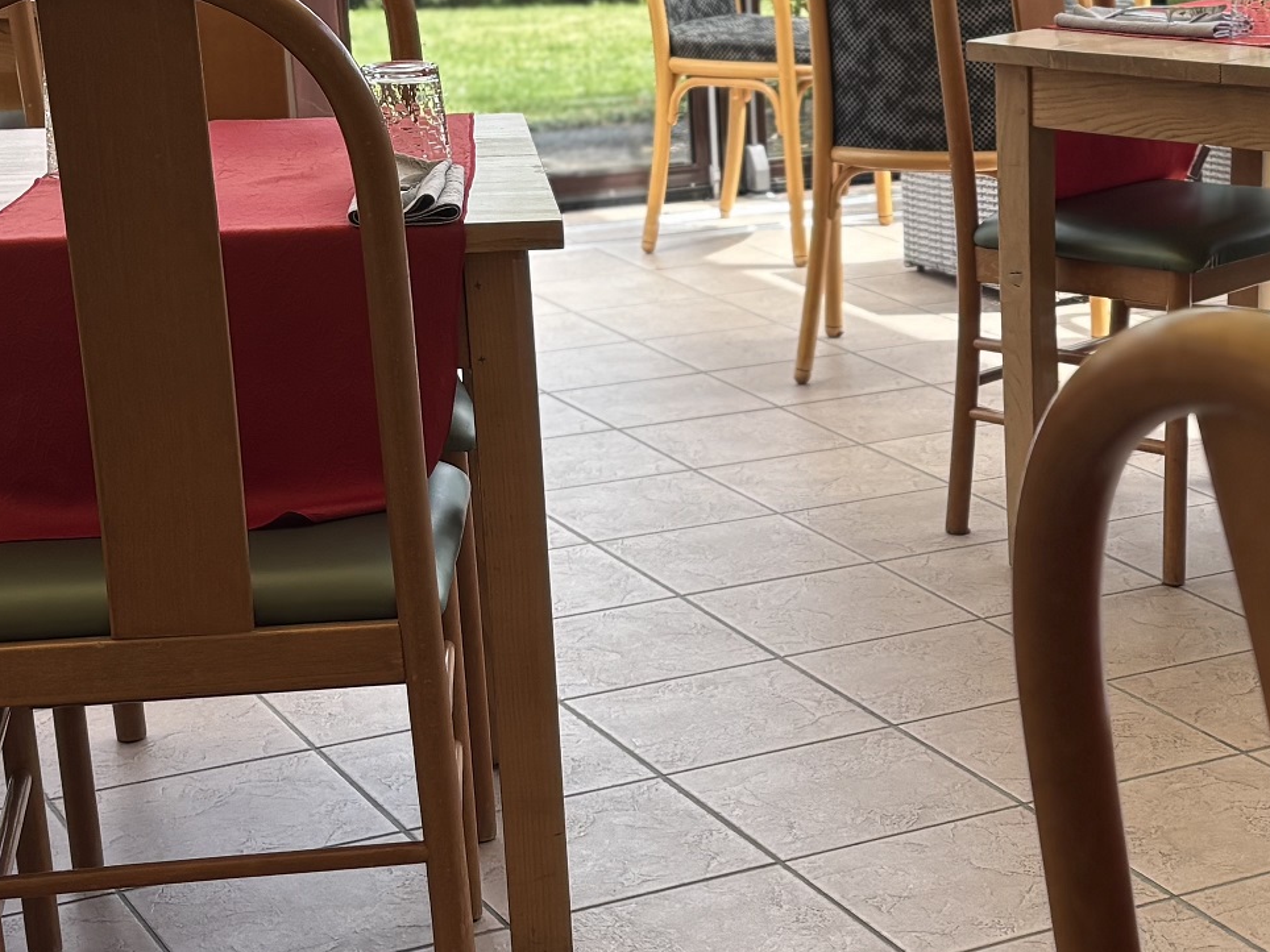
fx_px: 2825
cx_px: 1034
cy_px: 672
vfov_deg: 19.1
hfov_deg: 24.9
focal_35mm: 77
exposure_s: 1/403
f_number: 1.6
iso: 50
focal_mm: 5.96
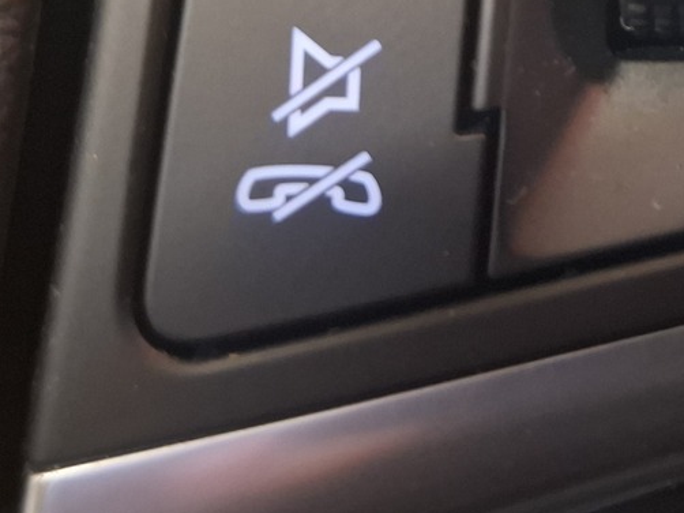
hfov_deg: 28.2
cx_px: 621
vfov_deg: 20.2
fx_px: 1304
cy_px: -172
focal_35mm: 66
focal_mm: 5.54
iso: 800
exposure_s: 1/20
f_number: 1.8
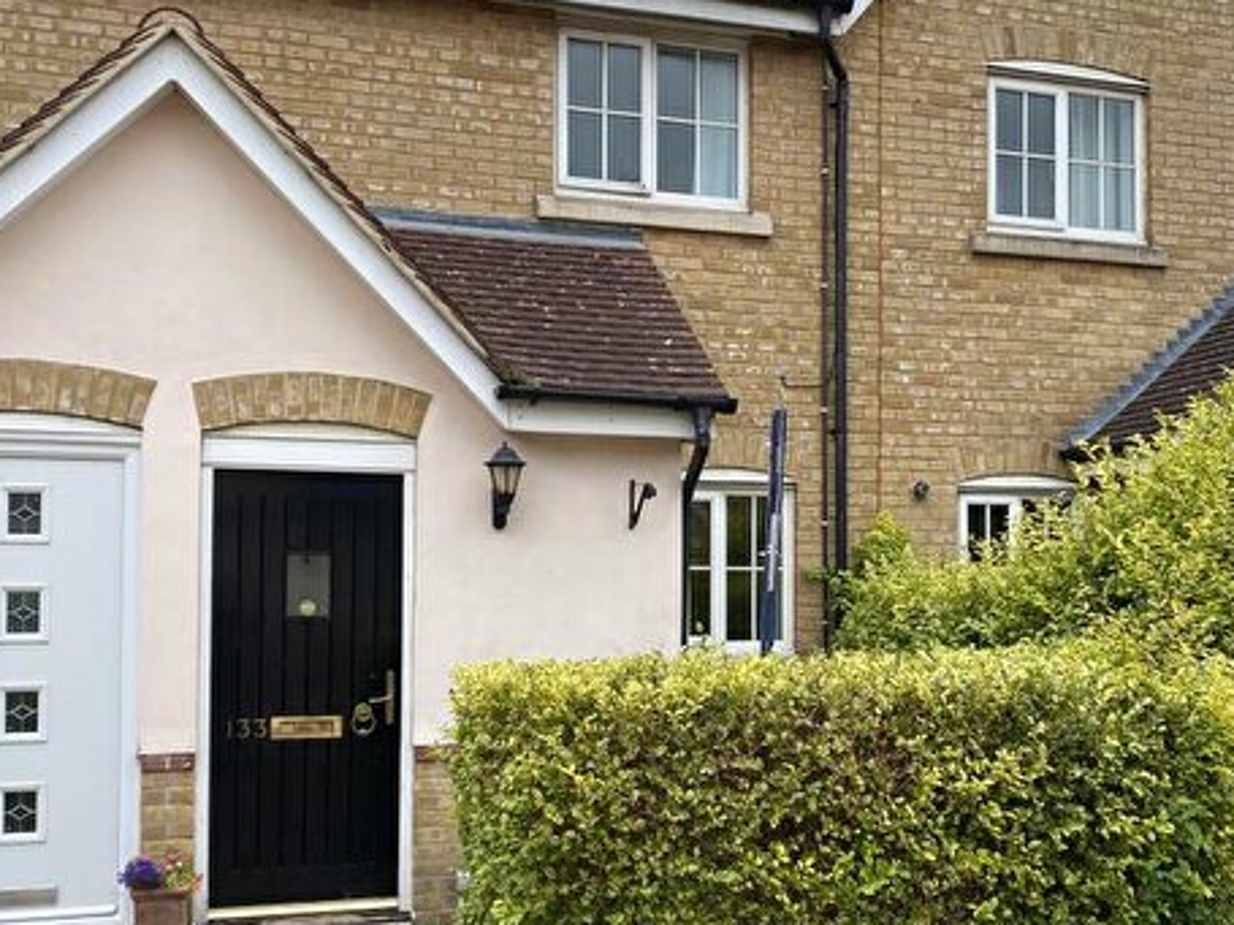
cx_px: 716
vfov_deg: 35.8
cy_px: 566
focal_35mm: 40
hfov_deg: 46.6
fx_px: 1426
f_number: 1.8
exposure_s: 1/370
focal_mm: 4.25
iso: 32
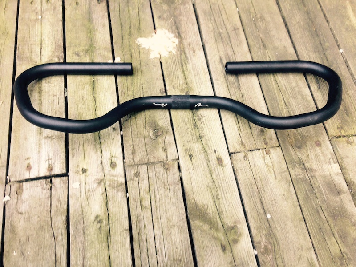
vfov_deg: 42.9
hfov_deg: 55.4
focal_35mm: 33
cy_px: 134
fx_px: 339
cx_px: 178
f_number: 2.4
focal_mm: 4.12
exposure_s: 1/30
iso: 50
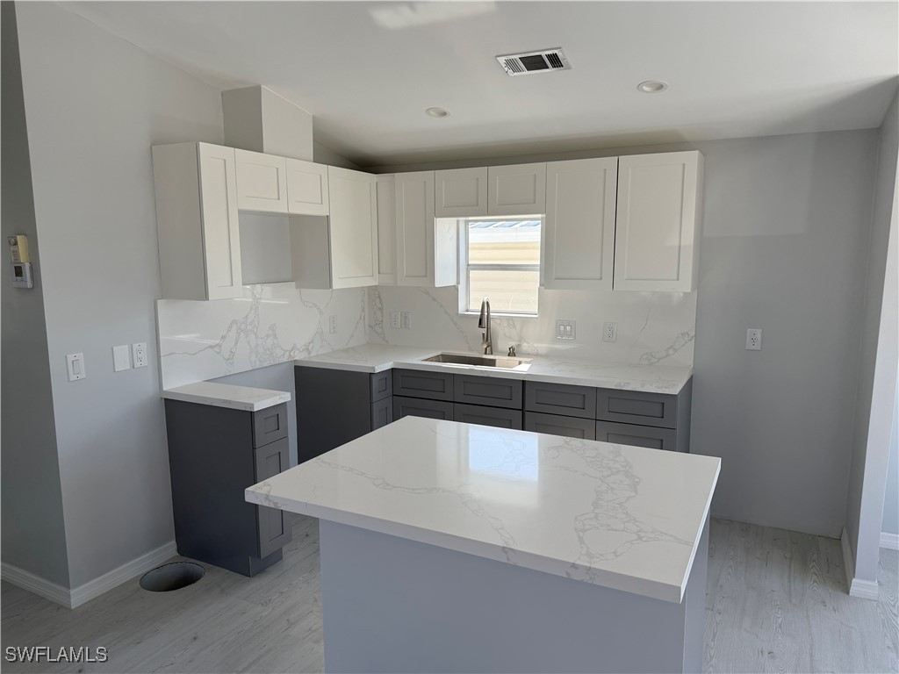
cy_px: 337
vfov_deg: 56.8
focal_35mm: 24
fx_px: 623
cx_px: 450
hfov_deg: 71.6
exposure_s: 1/979
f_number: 1.78
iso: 100
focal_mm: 6.76
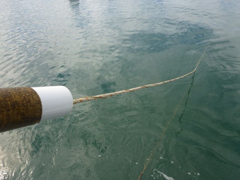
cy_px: 90
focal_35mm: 28
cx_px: 120
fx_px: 194
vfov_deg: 49.7
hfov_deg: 63.4
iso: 100
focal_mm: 4.9
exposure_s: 1/640
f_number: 3.3
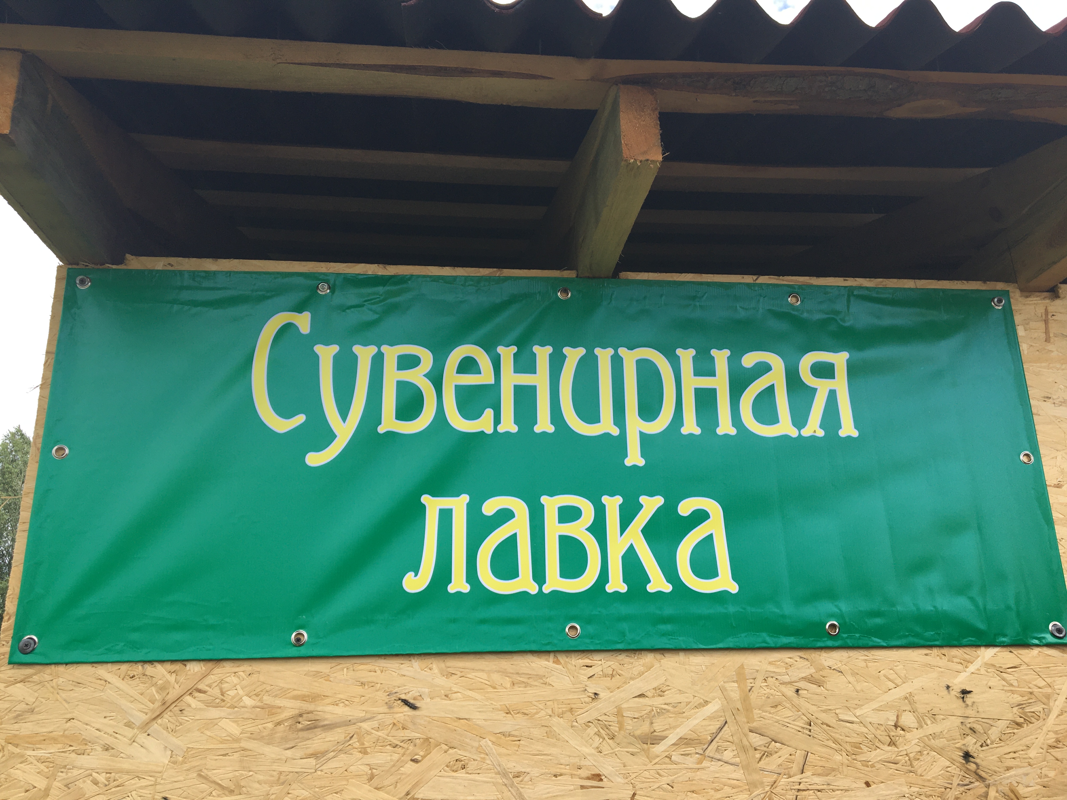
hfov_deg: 61.7
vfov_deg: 48.2
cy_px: 400
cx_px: 534
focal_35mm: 29
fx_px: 894
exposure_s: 1/596
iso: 25
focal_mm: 4.15
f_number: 2.2
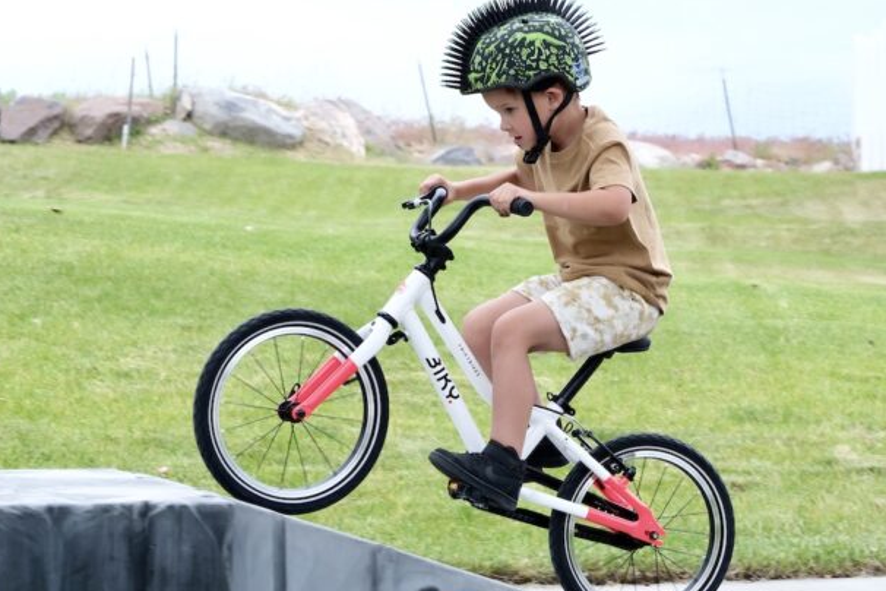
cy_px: 322
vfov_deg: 14.4
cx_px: 453
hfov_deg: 21.5
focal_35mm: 95
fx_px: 2338
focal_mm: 50
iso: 400
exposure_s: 1/450
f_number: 5.6
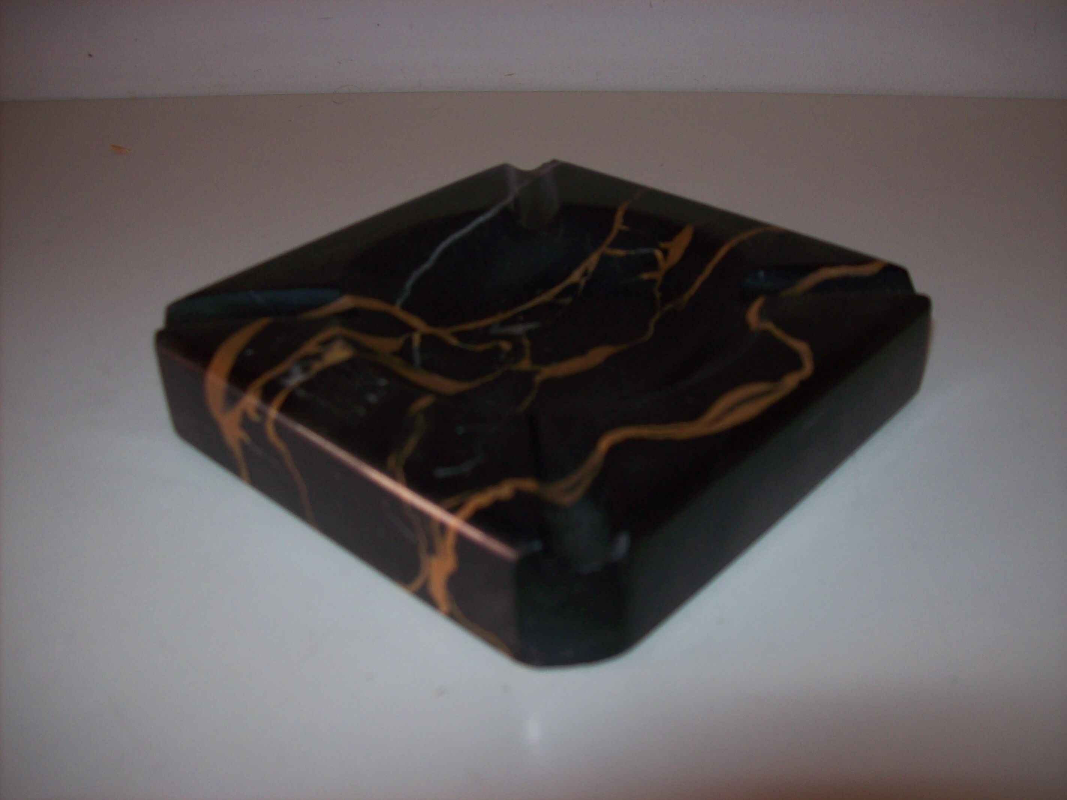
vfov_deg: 39.6
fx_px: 1109
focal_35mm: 36
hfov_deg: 51.4
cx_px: 534
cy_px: 400
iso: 80
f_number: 2.7
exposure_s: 1/64
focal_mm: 6
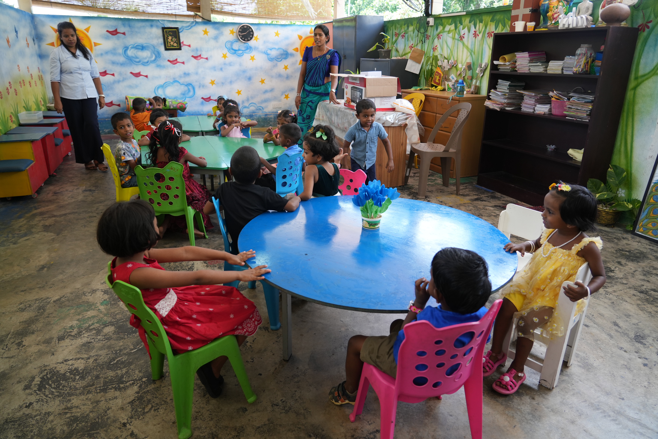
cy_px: 220
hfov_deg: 73.7
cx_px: 329
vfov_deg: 53.1
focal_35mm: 24
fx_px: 439
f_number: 4
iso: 500
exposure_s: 1/160
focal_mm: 24
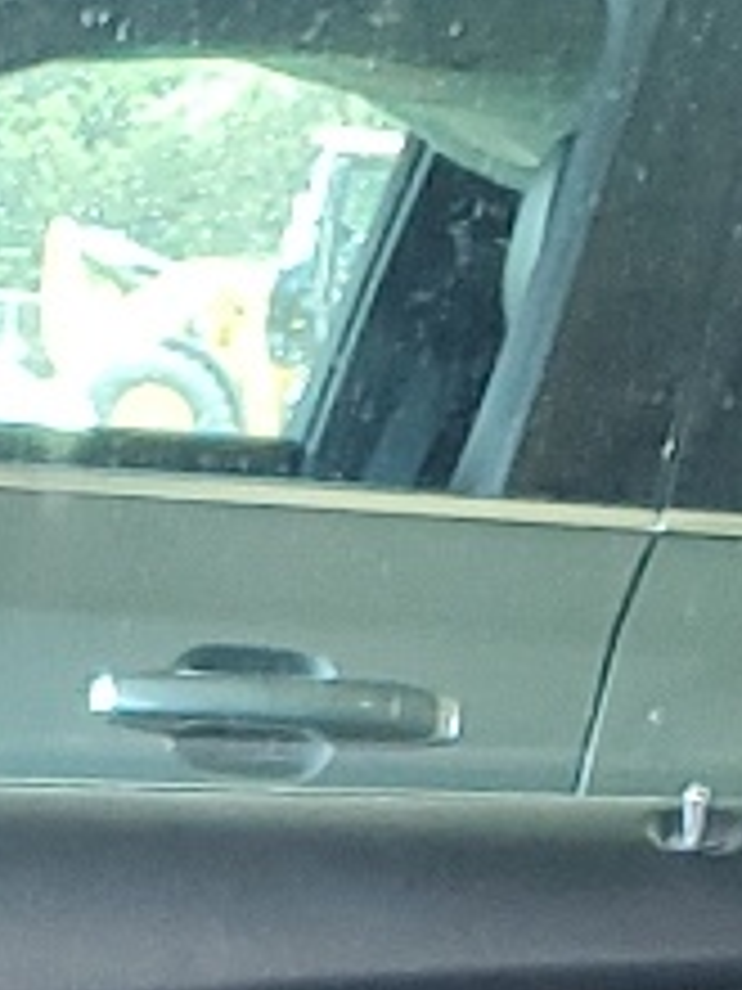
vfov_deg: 9.2
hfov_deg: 7.8
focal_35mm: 189
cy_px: 2552
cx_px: 175
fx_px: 5402
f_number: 1.5
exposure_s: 1/60.2
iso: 78
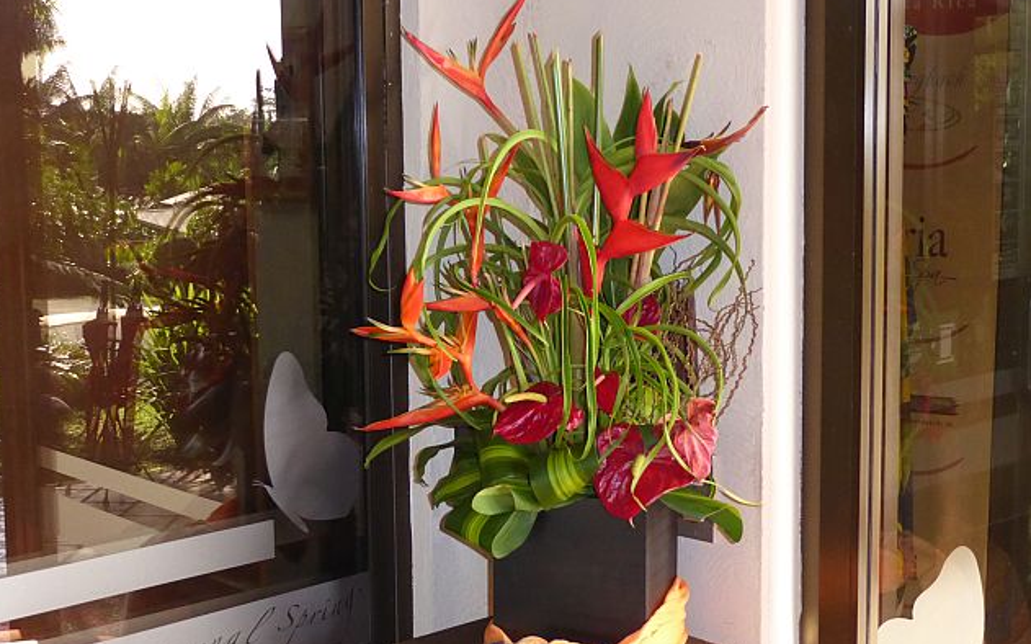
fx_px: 1601
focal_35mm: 57
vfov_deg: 22.7
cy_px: 314
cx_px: 511
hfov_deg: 35.7
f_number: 4.1
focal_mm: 9
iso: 800
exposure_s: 1/60
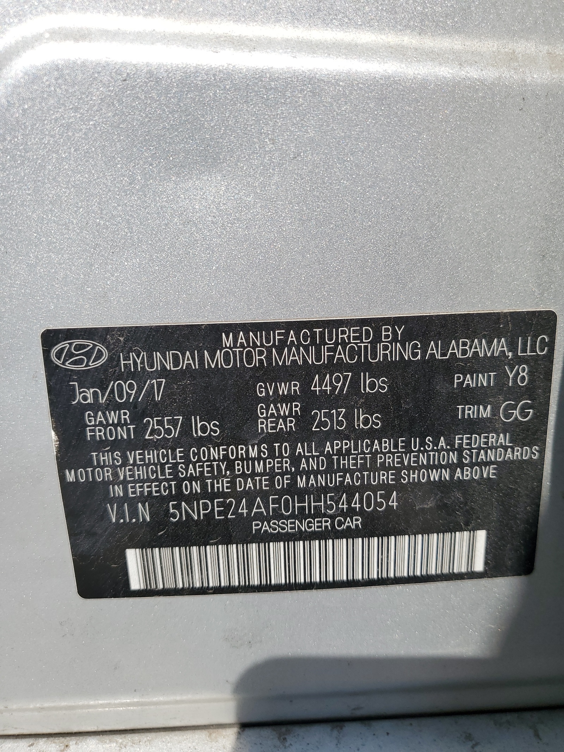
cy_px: 376
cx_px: 282
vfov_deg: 67.3
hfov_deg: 53.1
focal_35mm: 26
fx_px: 565
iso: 50
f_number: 1.5
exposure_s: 1/3333
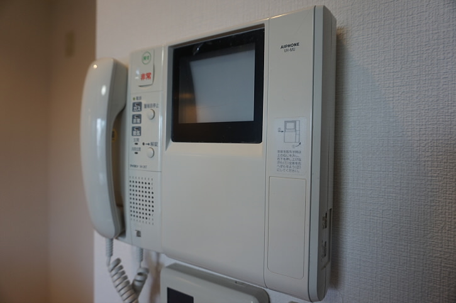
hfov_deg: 73.8
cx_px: 228
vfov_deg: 53.0
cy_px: 152
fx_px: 304
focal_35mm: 24
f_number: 4
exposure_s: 1/60
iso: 250
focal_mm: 16
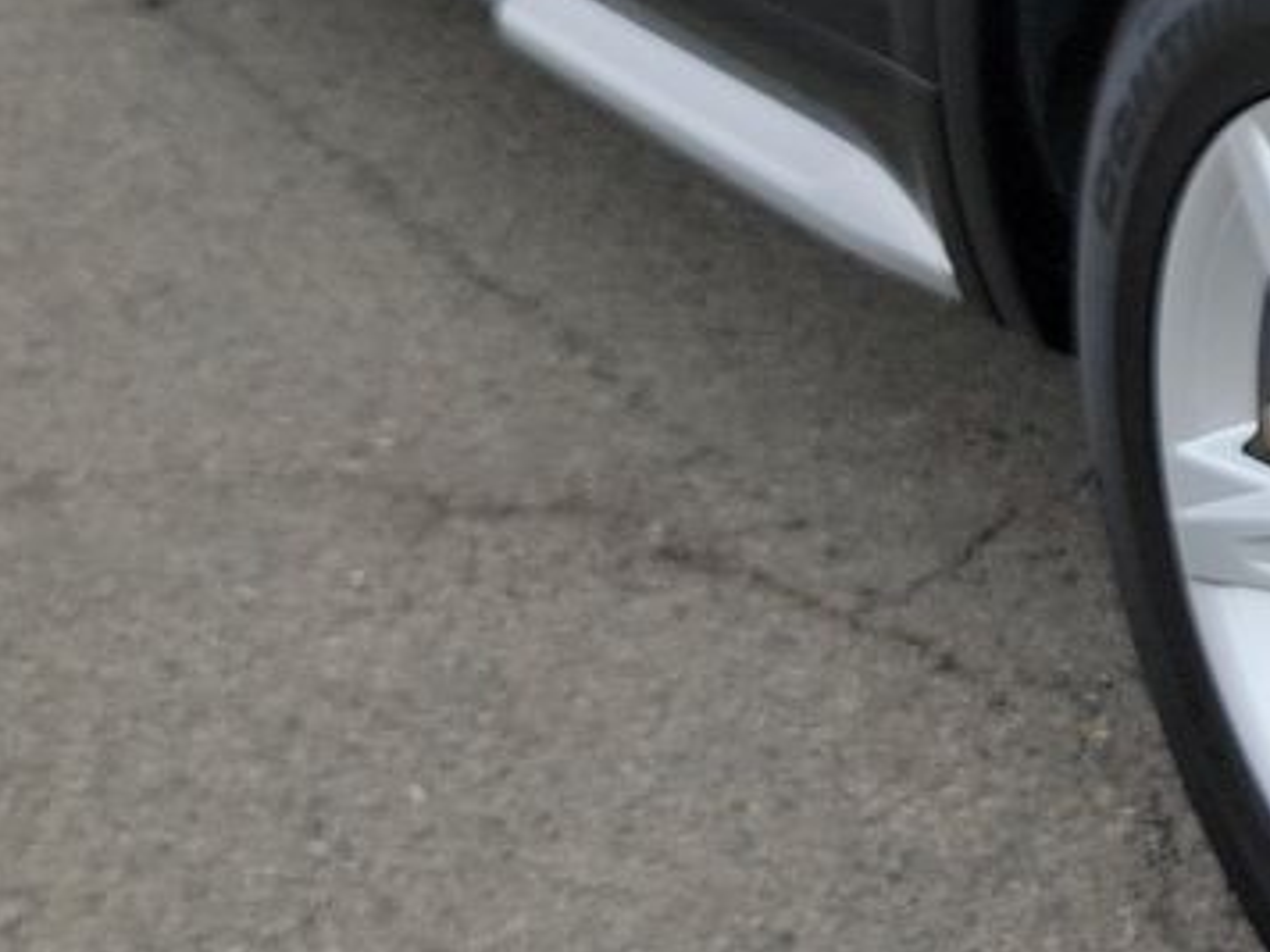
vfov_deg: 13.0
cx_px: 2133
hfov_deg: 16.0
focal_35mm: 108
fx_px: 3962
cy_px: -467
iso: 50
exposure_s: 1/119
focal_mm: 6.7
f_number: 1.8
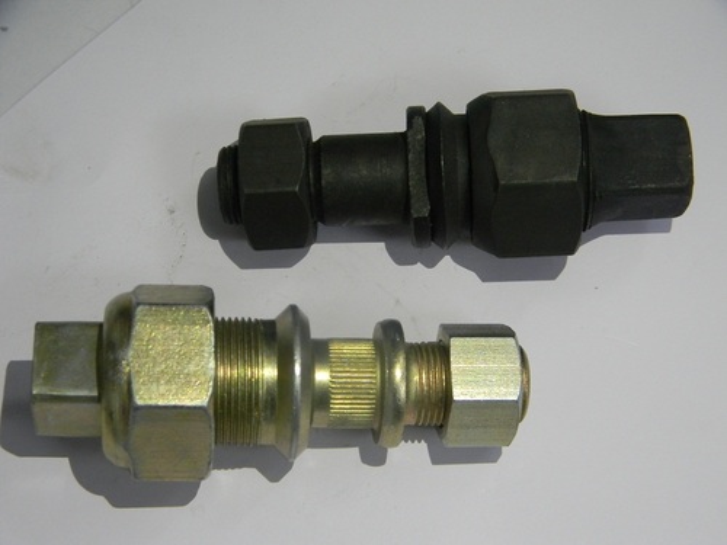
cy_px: 272
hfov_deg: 29.0
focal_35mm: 67
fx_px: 1407
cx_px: 364
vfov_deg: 21.9
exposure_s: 1/30
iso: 337
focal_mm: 12.2
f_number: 4.3
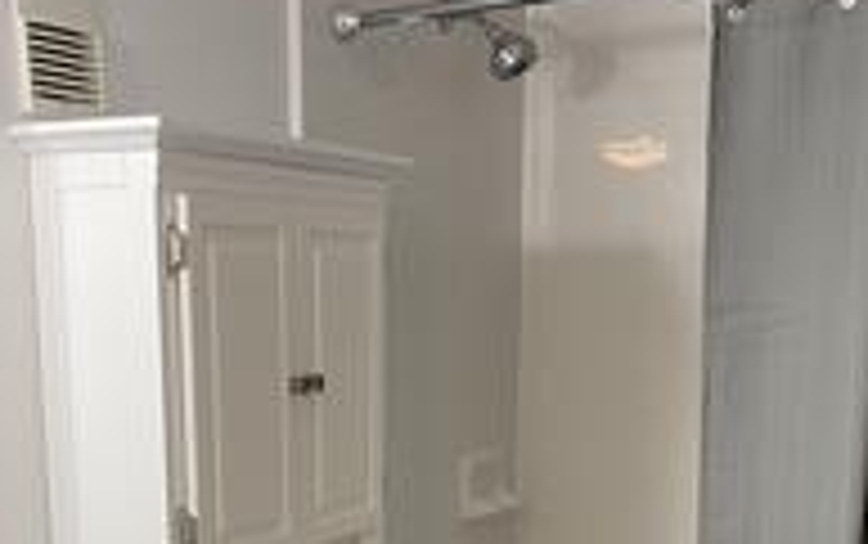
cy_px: 611
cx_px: 414
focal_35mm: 57
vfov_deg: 21.5
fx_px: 1350
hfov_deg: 35.6
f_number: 1.8
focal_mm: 4.25
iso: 100
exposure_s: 1/60
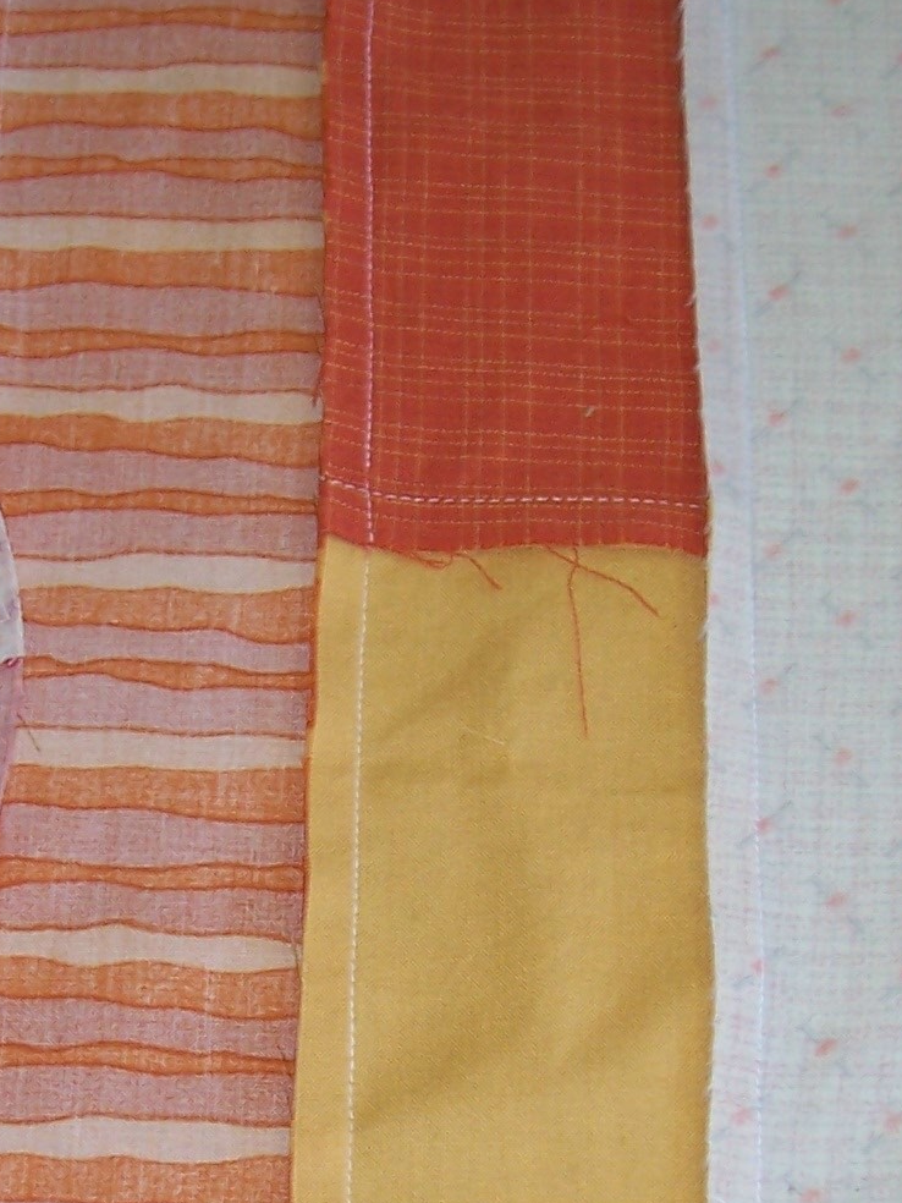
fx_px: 3092
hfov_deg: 16.6
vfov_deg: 21.6
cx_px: 340
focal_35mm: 89
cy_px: 1023
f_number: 2.7
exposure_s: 1/60
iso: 80
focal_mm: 5.6
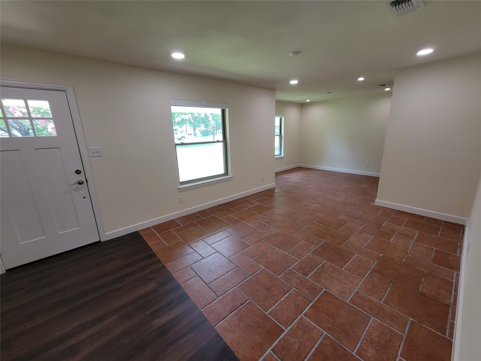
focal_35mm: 13
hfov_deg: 106.2
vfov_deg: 89.9
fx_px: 181
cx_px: 240
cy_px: 180
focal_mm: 2.2
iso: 64
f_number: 2.2
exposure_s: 1/60
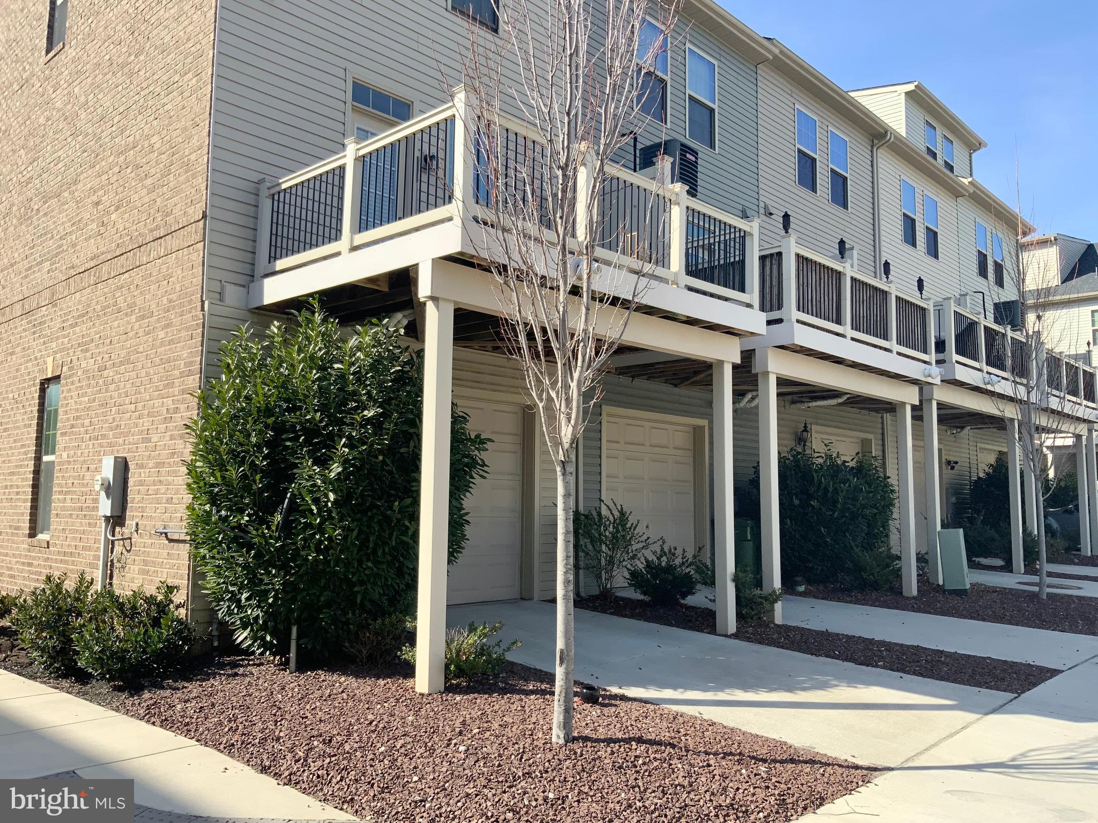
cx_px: 549
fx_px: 920
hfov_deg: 61.7
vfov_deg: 48.2
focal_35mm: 29
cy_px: 412
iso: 16
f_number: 1.8
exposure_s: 1/1098
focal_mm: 3
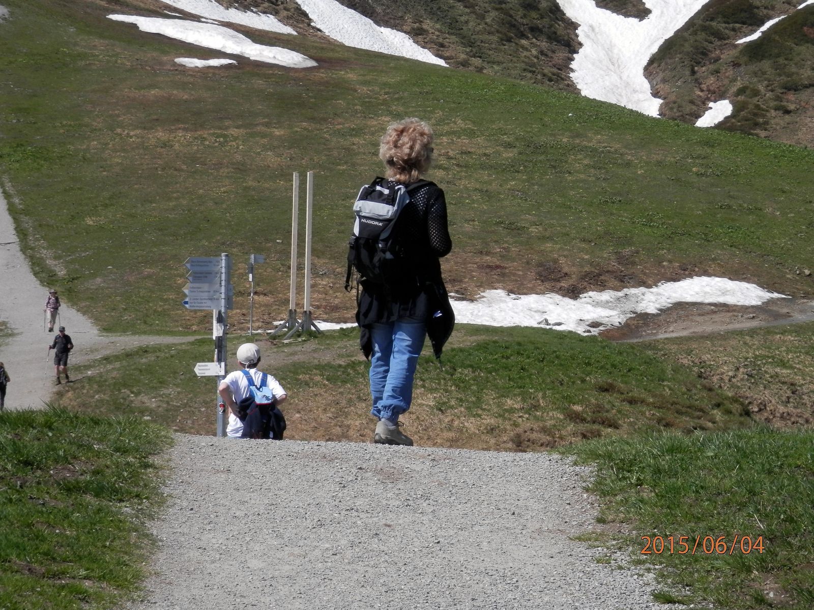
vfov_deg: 11.6
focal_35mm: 128
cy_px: 305
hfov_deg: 15.4
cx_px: 407
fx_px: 3010
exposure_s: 1/640
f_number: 5.3
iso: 80
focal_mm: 22.9
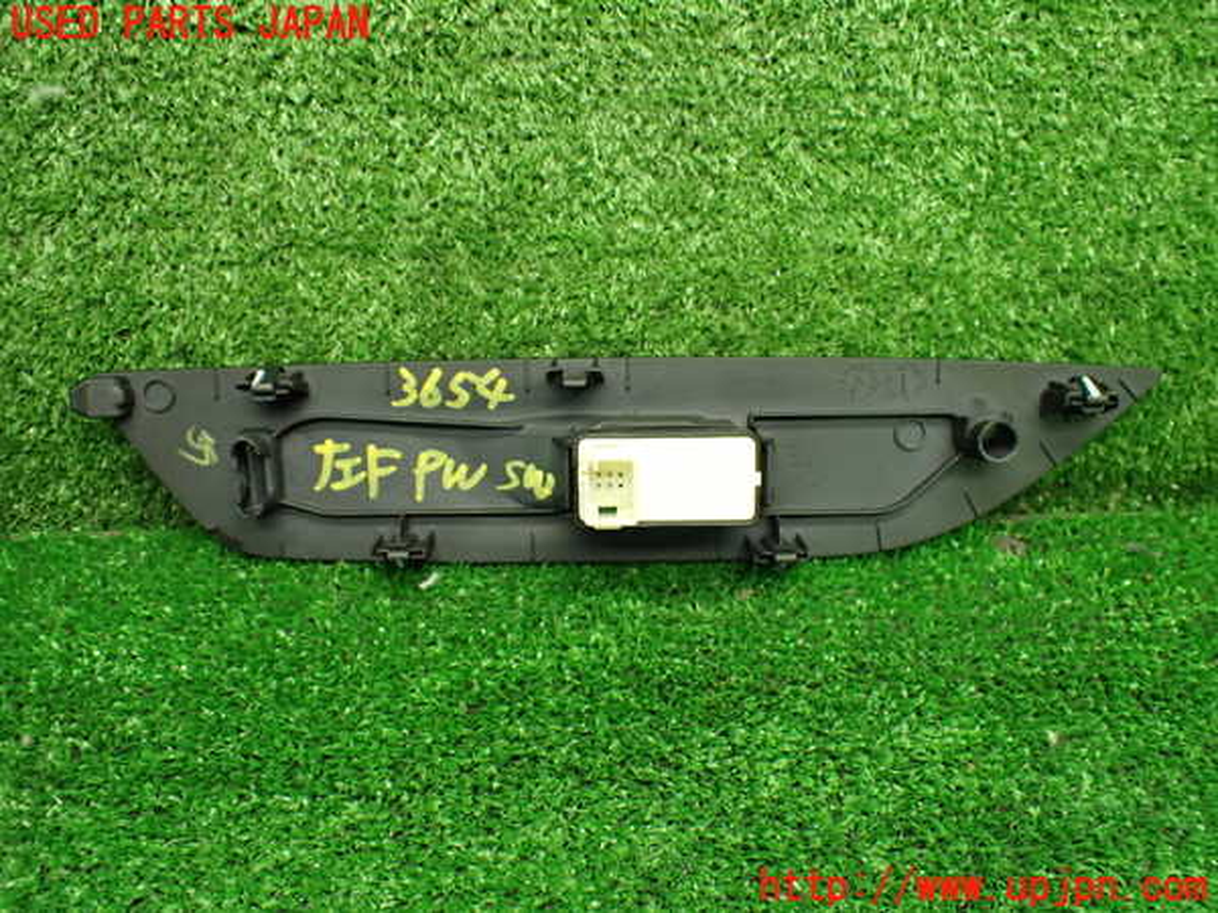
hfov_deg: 60.0
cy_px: 456
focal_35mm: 30
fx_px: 1056
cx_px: 609
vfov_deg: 46.8
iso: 800
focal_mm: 5.4
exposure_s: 1/100
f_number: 2.3
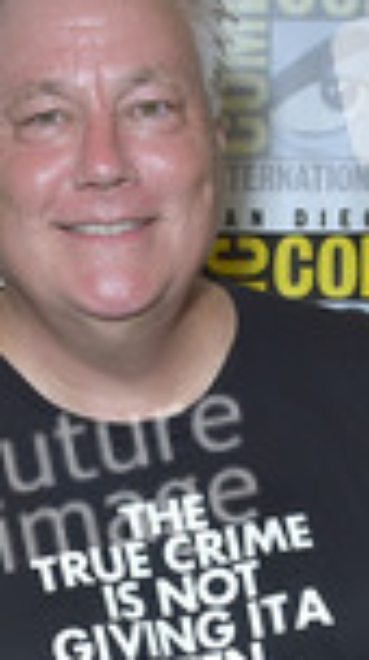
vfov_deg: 24.1
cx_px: 163
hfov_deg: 14.5
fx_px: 1450
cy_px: 716
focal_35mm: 83
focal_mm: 30
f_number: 6.3
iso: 800
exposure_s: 1/250
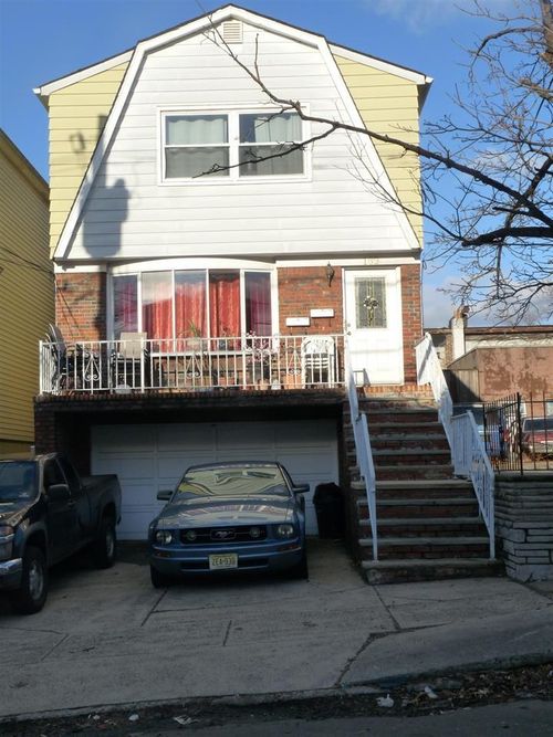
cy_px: 368
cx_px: 276
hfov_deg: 31.5
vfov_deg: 41.2
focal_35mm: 46
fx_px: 980
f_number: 5.6
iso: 160
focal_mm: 8.2
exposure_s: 1/400
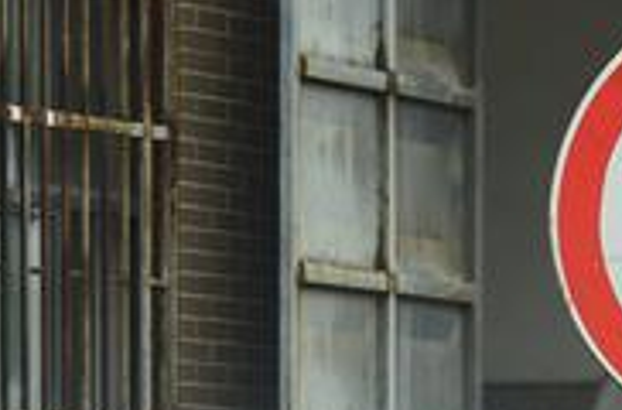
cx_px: 154
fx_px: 7042
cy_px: 588
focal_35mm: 409
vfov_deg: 3.3
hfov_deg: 5.1
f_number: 6.3
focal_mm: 135
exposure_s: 1/200
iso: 100
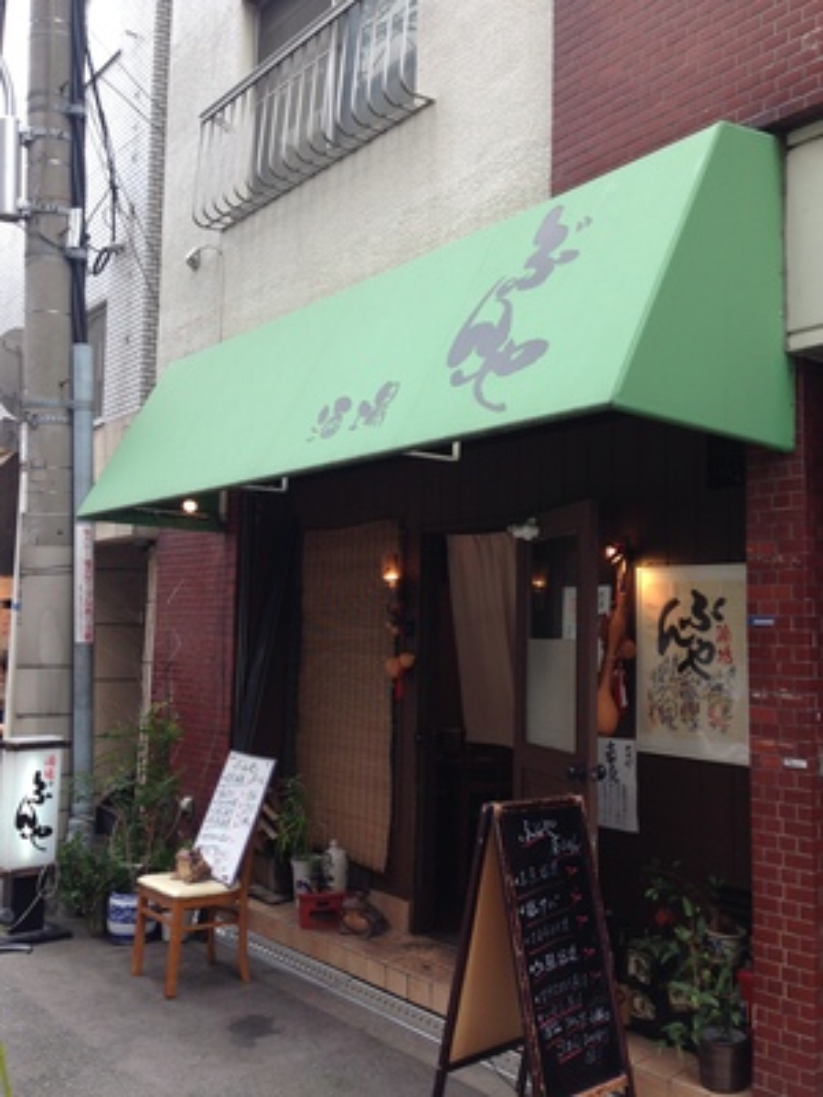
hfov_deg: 42.9
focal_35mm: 33
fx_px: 1046
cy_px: 548
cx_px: 412
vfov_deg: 55.4
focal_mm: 4.12
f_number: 2.4
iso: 50
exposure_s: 1/120
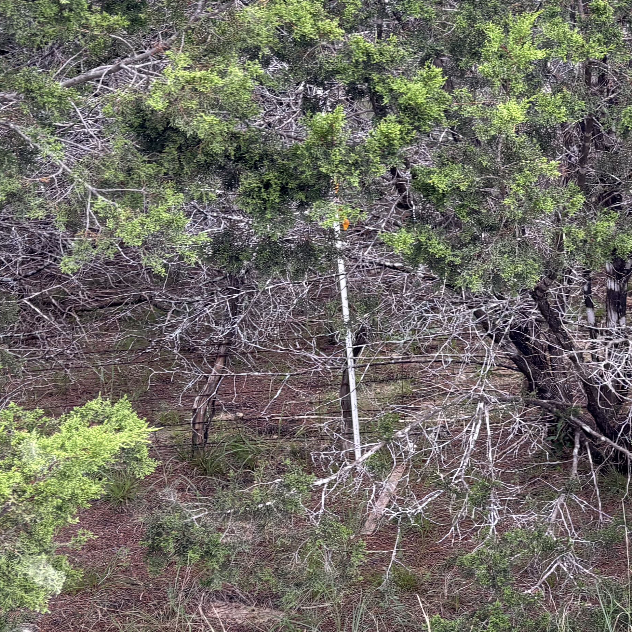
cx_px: 644
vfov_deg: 24.1
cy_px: 167
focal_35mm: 71
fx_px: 1467
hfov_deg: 23.2
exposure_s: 1/124
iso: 32
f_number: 1.6
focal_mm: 5.96
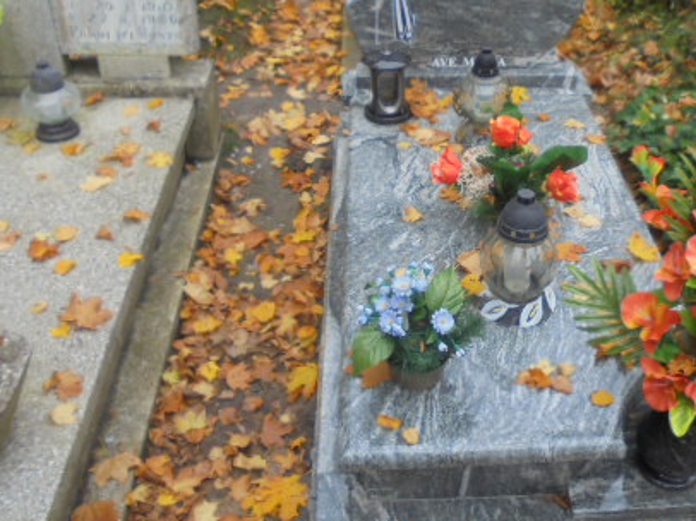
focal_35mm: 41
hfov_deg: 45.2
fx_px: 824
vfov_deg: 35.0
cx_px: 453
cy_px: 204
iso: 100
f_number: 3.5
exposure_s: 1/50
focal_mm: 4.6
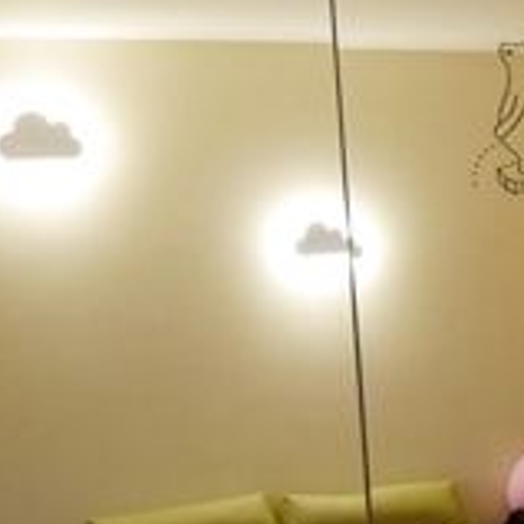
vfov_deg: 15.7
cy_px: 260
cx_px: 748
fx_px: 1901
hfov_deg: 14.8
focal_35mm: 111
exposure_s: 1/60
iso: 1250
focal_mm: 15
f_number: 3.8
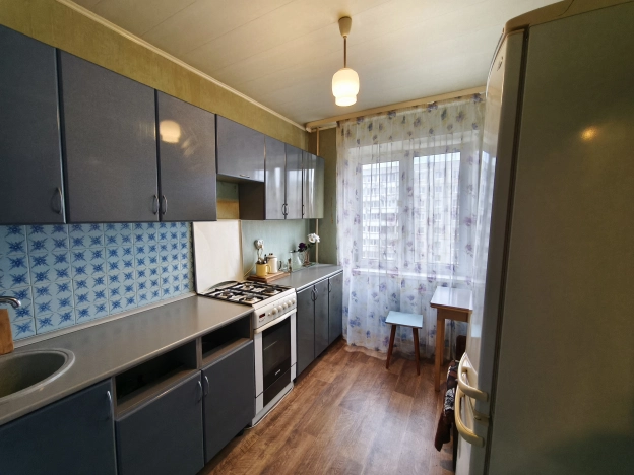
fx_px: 275
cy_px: 238
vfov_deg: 81.7
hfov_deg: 98.2
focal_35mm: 15
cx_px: 317
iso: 640
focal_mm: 1.91
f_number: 2.2
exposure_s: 1/25
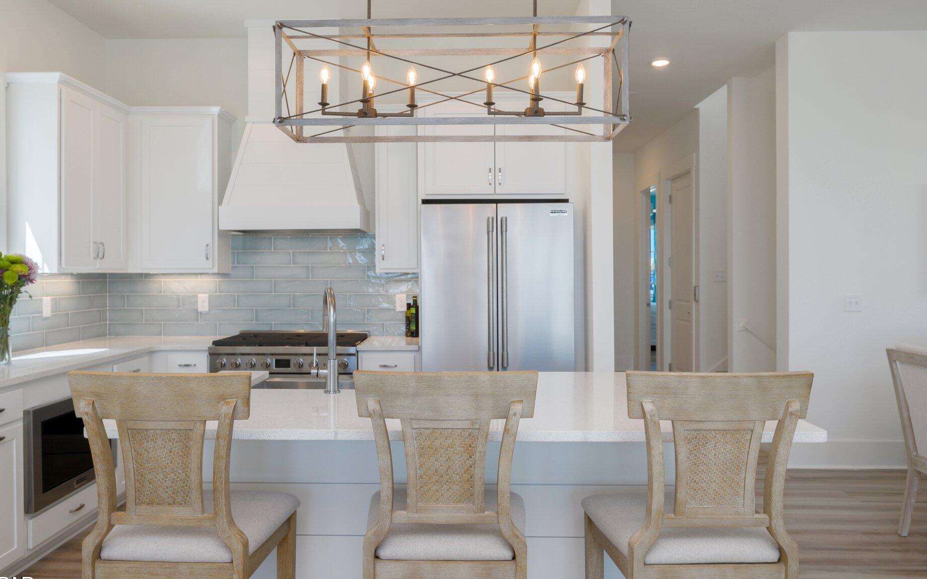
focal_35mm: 26
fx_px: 646
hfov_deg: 71.3
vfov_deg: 48.3
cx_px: 435
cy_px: 272
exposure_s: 1/50
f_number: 9
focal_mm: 22.5
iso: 320
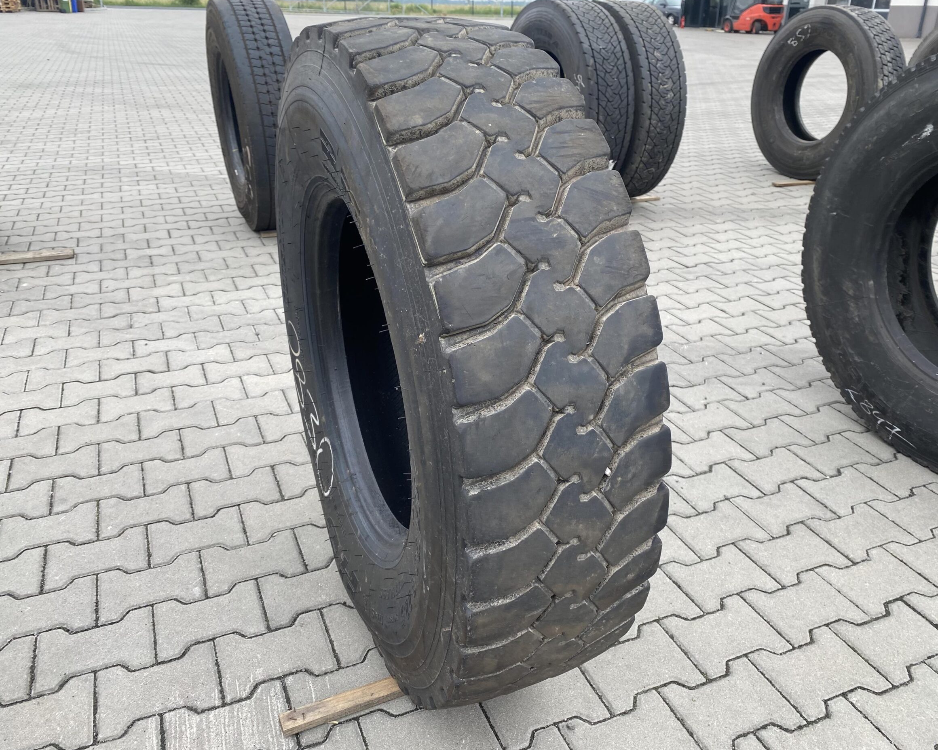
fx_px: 777
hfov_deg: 62.1
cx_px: 505
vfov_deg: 51.5
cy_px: 369
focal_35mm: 28
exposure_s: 1/485
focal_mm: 4.25
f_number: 1.8
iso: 32
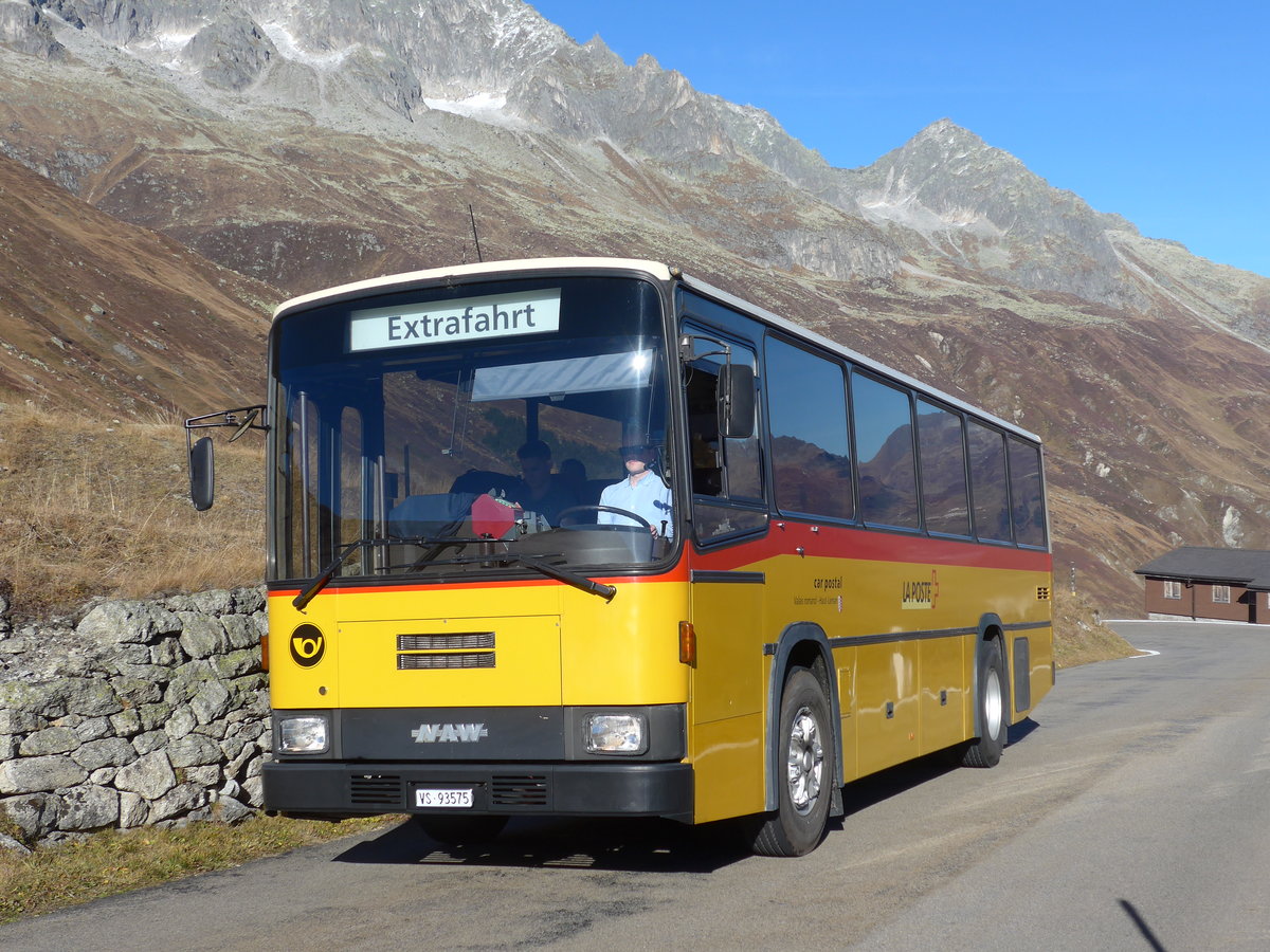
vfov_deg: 29.7
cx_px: 635
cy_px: 476
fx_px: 1798
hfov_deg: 38.9
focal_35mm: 49
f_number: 3.2
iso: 80
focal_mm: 10.1
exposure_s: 1/1300
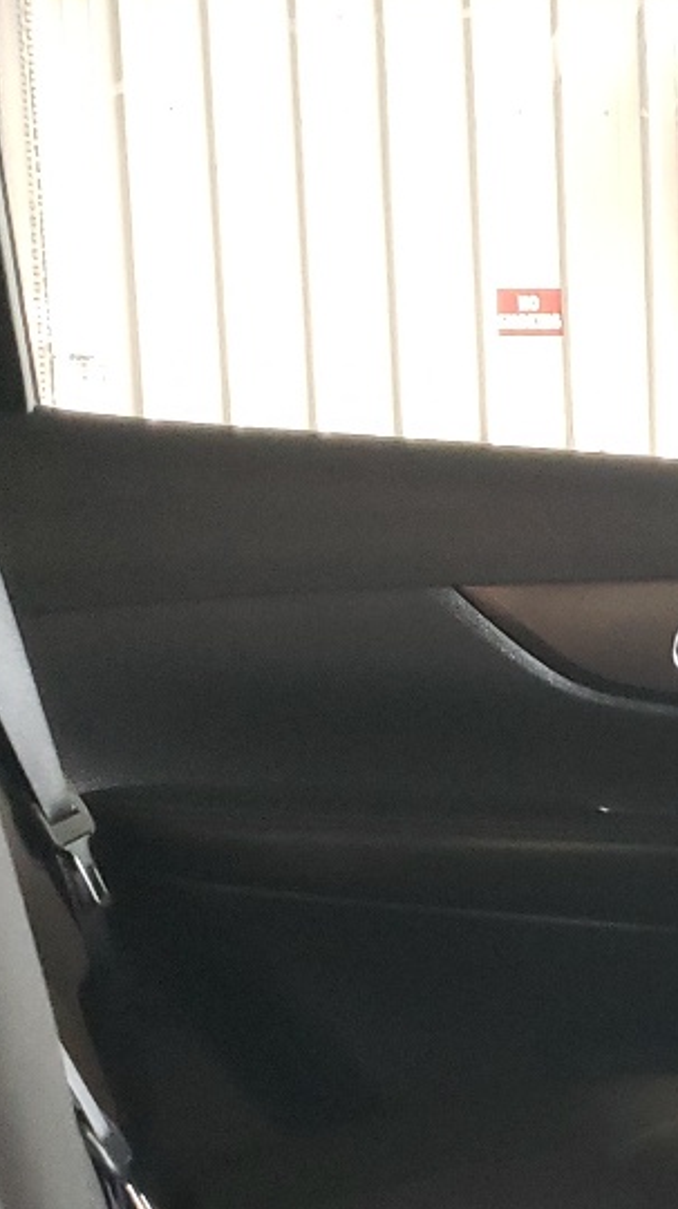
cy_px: 1084
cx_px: 976
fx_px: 2690
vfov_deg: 24.6
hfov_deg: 13.6
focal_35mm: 84
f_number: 1.5
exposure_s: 1/60.2
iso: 339
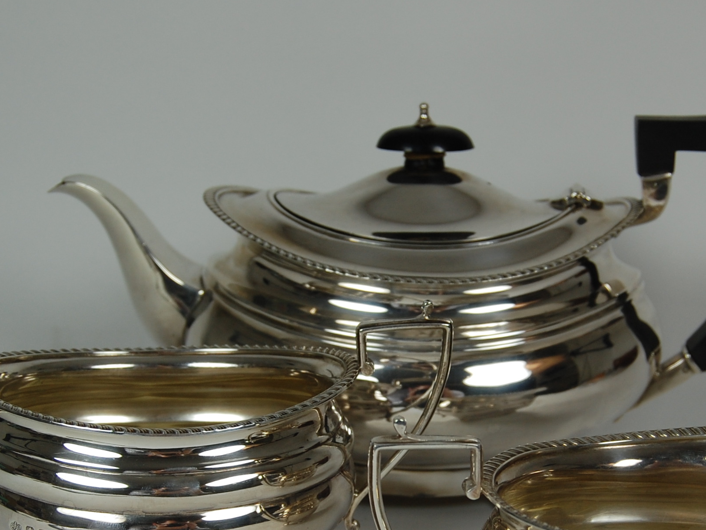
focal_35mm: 80
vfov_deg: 18.3
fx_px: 1632
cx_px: 399
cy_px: 392
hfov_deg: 24.4
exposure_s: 1/125
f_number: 5.6
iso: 200
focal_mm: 30
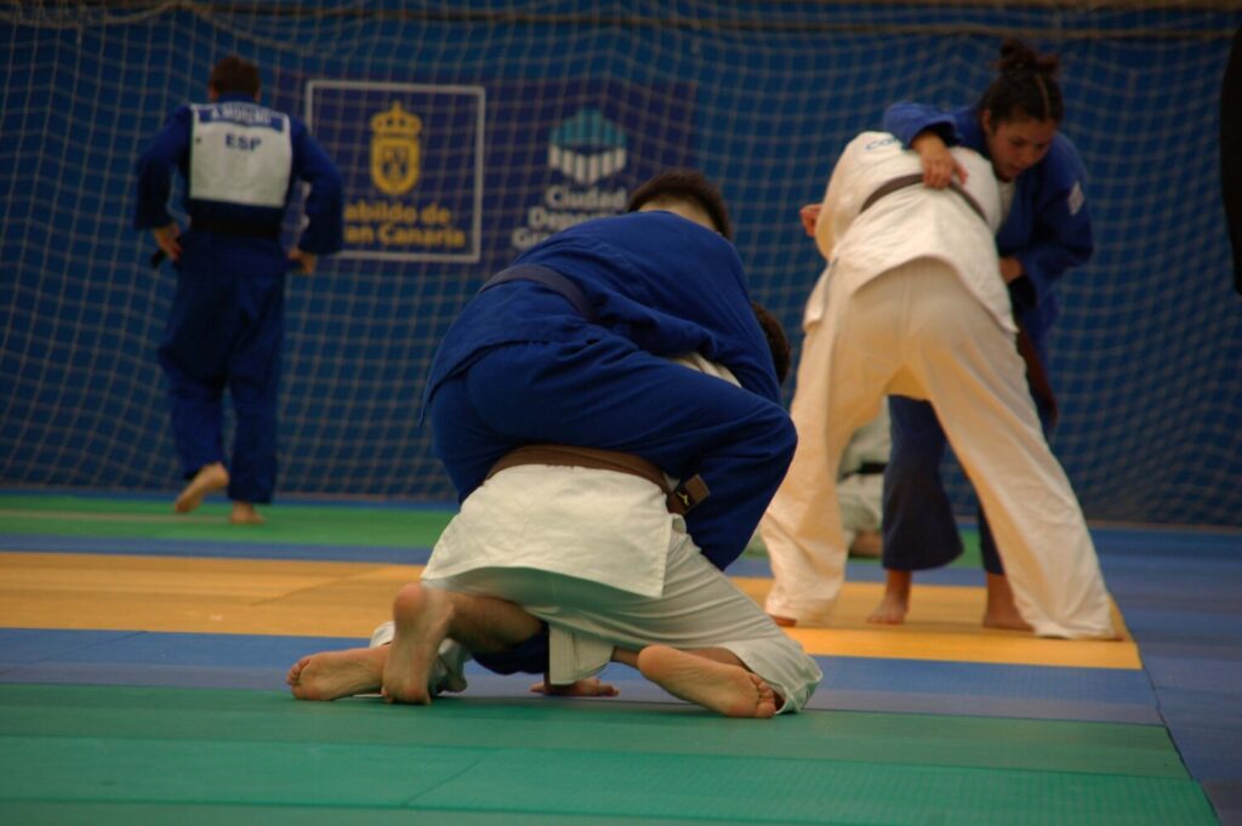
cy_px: 413
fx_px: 10341
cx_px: 621
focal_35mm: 300
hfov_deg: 6.9
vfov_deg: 4.6
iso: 800
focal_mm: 200
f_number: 6.3
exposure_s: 1/100
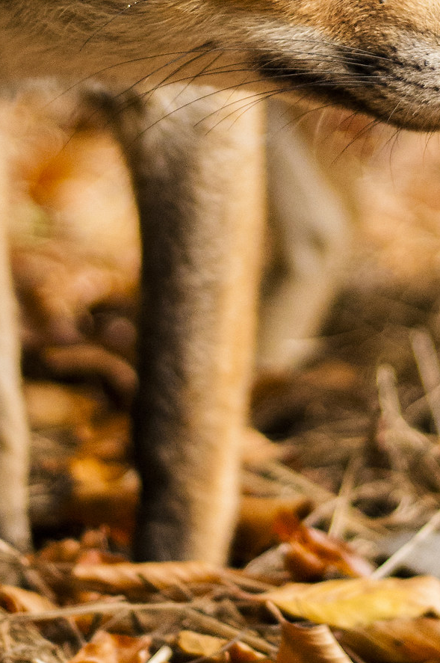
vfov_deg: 10.1
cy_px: 7
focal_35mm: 203
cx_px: 275
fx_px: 3732
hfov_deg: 6.7
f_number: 1.8
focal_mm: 50
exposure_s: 1/800
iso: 1250
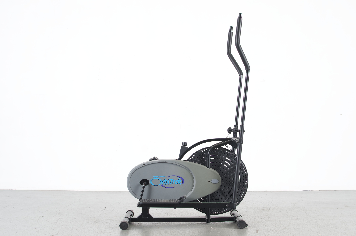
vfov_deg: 25.6
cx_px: 178
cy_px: 118
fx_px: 518
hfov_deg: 37.9
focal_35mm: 52
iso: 100
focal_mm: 35
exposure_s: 1/100
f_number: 5.6
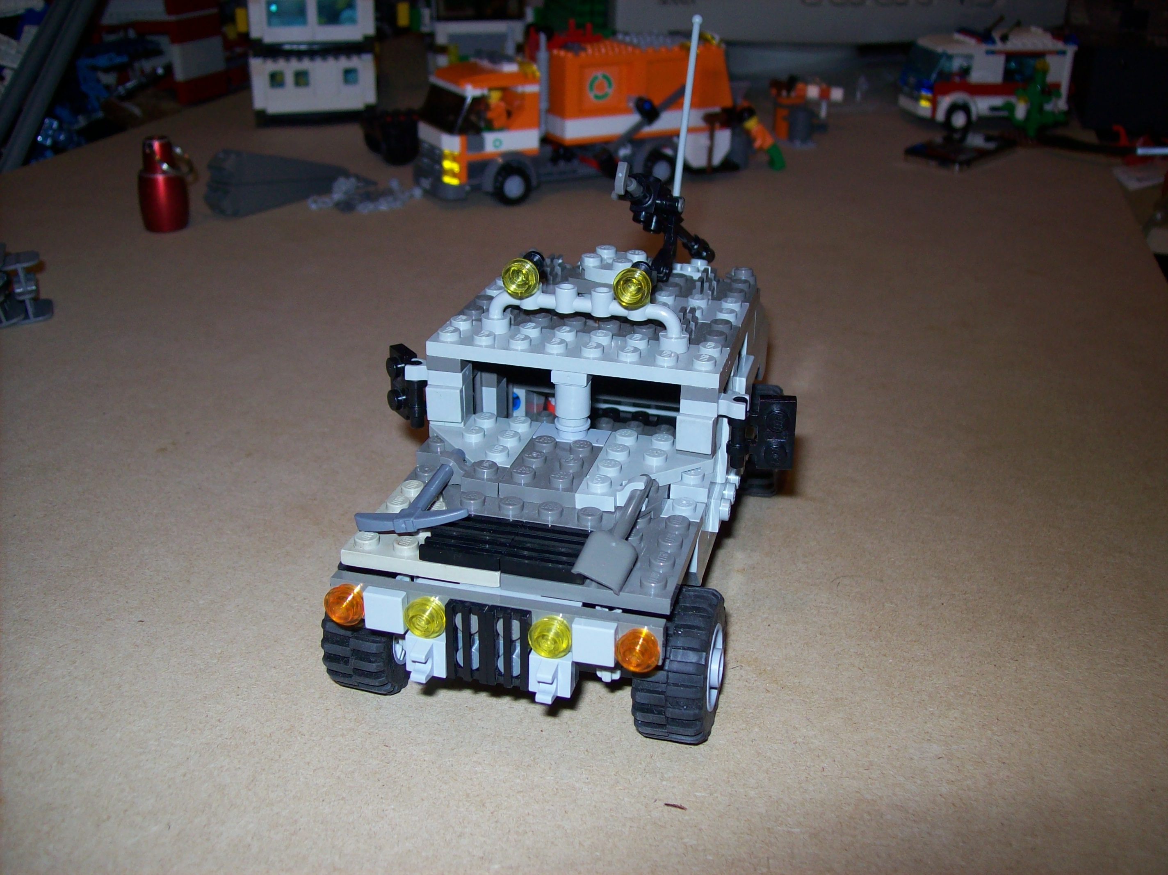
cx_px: 584
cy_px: 438
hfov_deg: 51.4
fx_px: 1214
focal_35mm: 36
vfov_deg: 39.6
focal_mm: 6
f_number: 2.7
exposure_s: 1/64
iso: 80
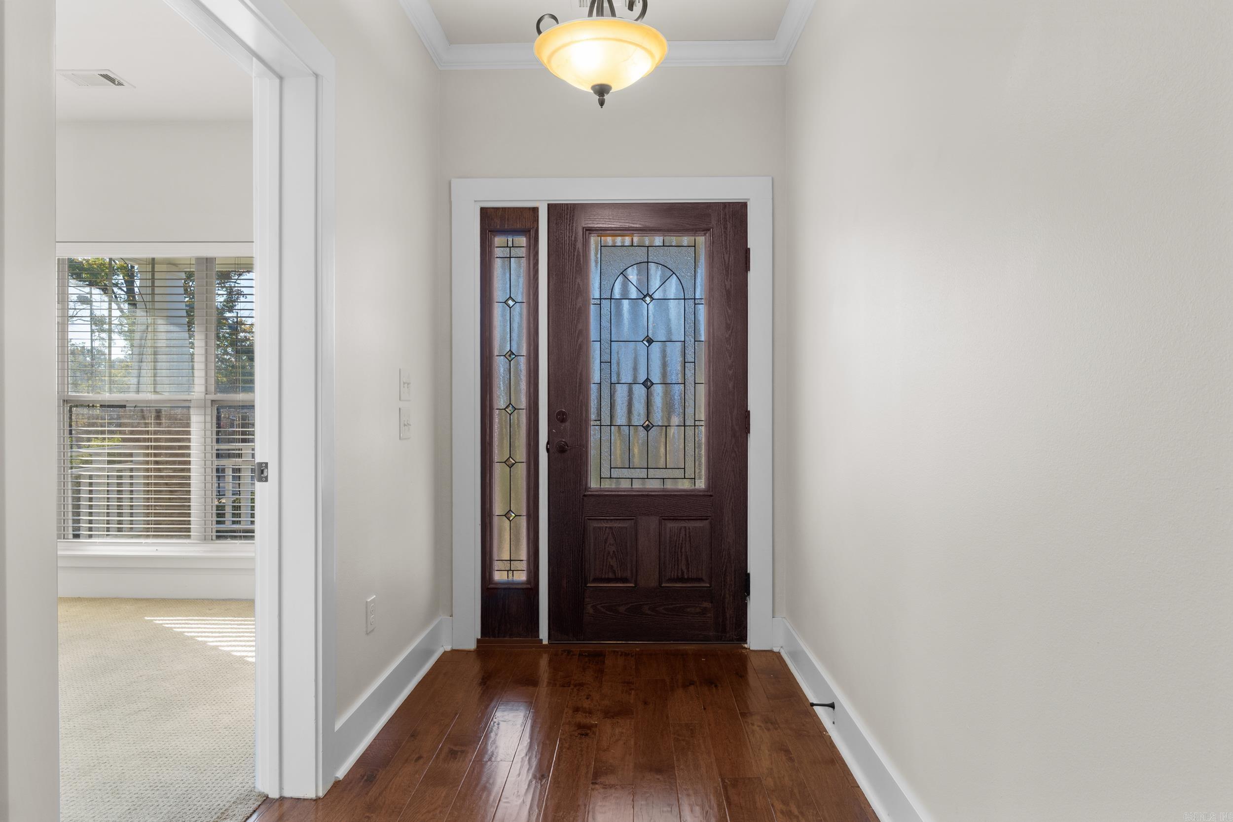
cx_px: 616
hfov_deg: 83.3
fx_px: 694
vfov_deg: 61.3
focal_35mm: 20
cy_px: 411
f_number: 9
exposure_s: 1/5
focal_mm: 13.5
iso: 200
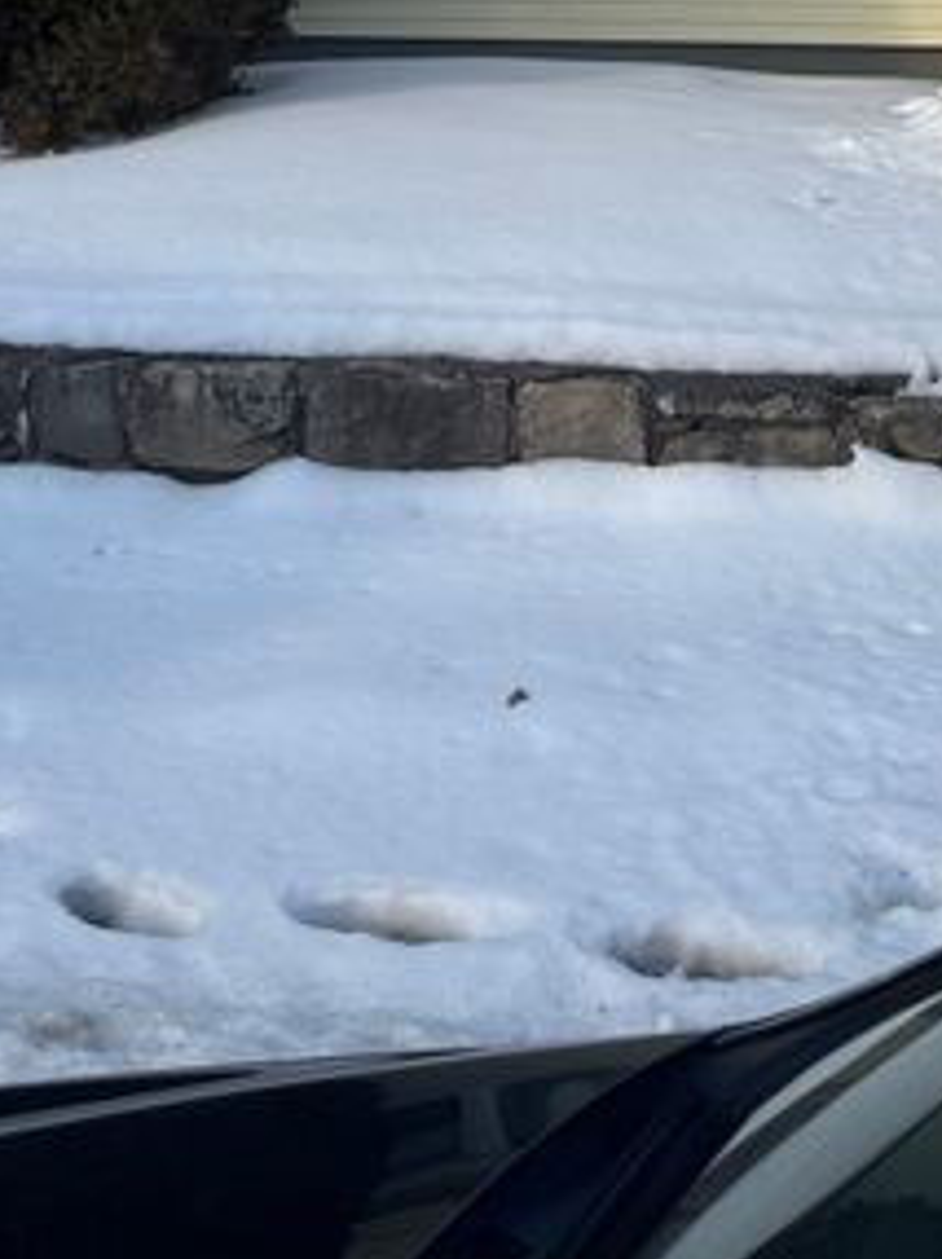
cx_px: 660
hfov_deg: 25.9
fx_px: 2035
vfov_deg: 30.1
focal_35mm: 56
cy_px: -196
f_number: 1.78
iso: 80
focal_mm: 6.76
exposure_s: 1/3096
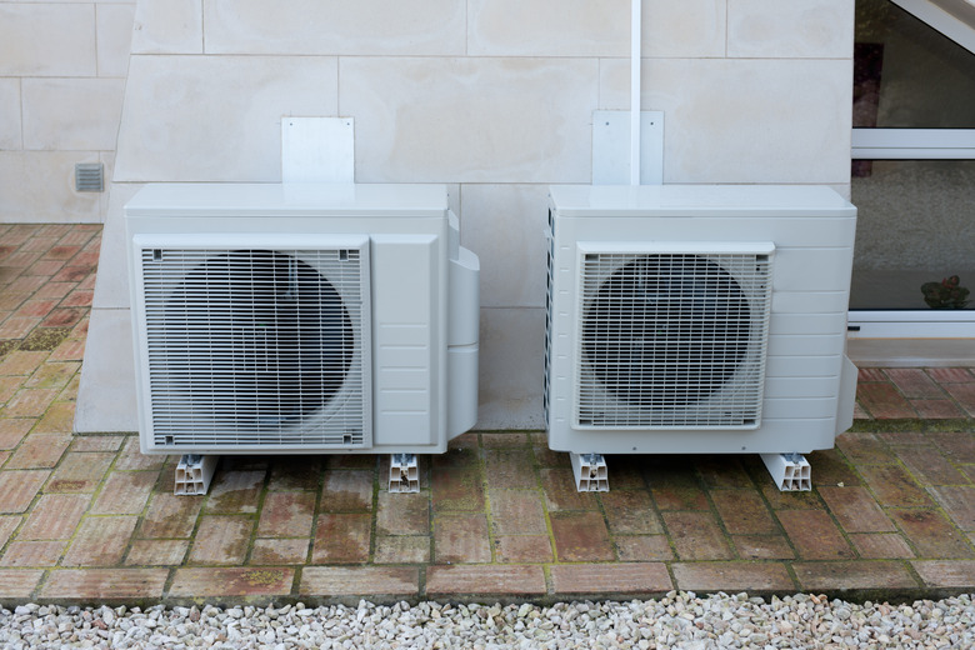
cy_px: 325
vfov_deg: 27.0
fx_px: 1354
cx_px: 488
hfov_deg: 39.6
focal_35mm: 50
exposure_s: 1/125
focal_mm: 50
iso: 100
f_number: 5.6
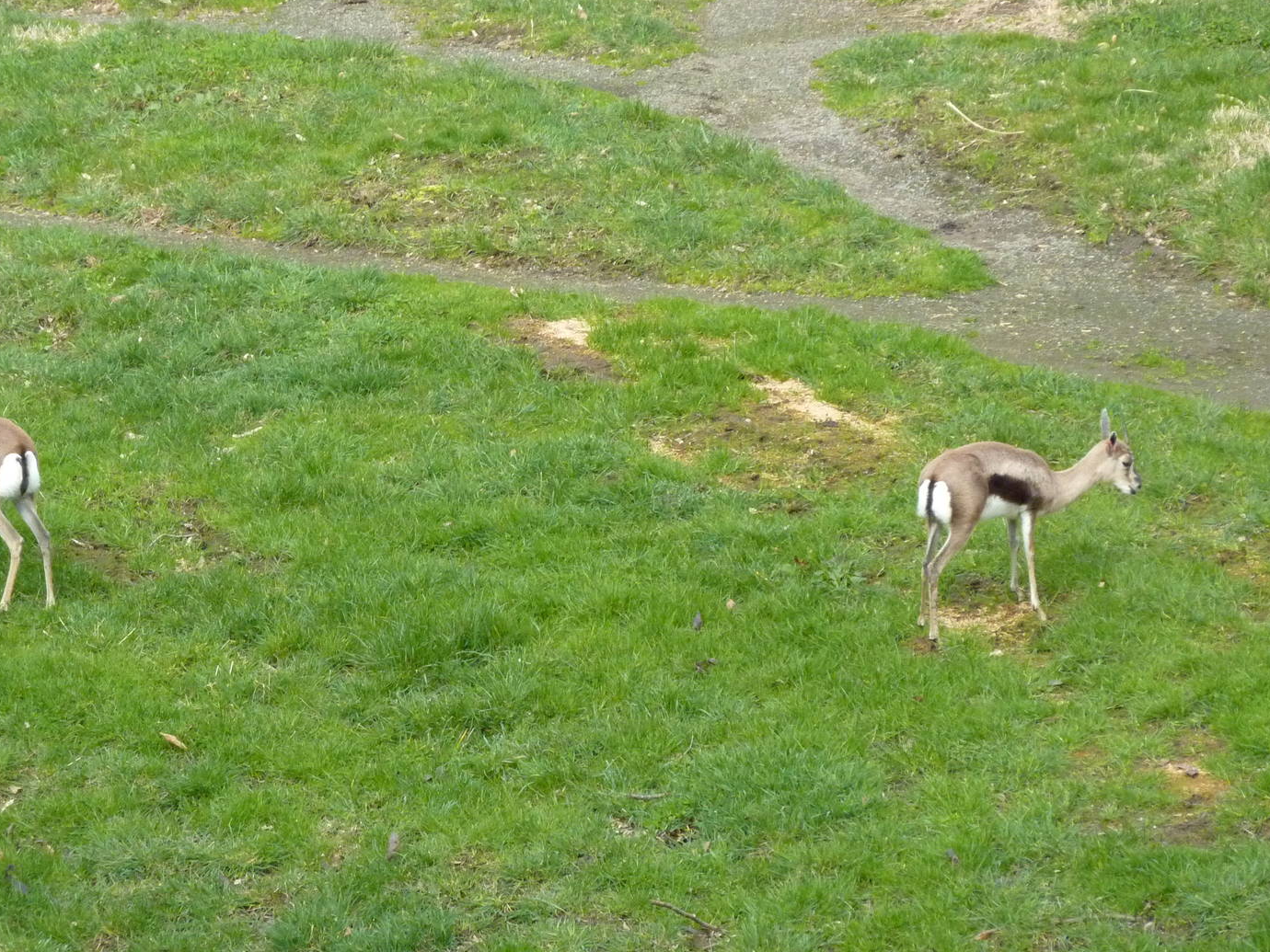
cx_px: 538
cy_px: 510
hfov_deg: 10.1
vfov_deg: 7.6
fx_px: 7191
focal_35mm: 196
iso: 400
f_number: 4.5
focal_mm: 27.8
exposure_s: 1/320
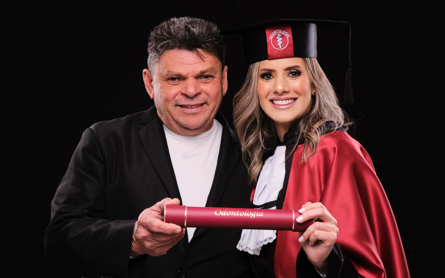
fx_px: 1055
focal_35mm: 87
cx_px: 211
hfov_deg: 23.8
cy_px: 157
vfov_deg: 15.0
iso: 200
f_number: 9
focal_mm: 52.4
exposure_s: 1/125
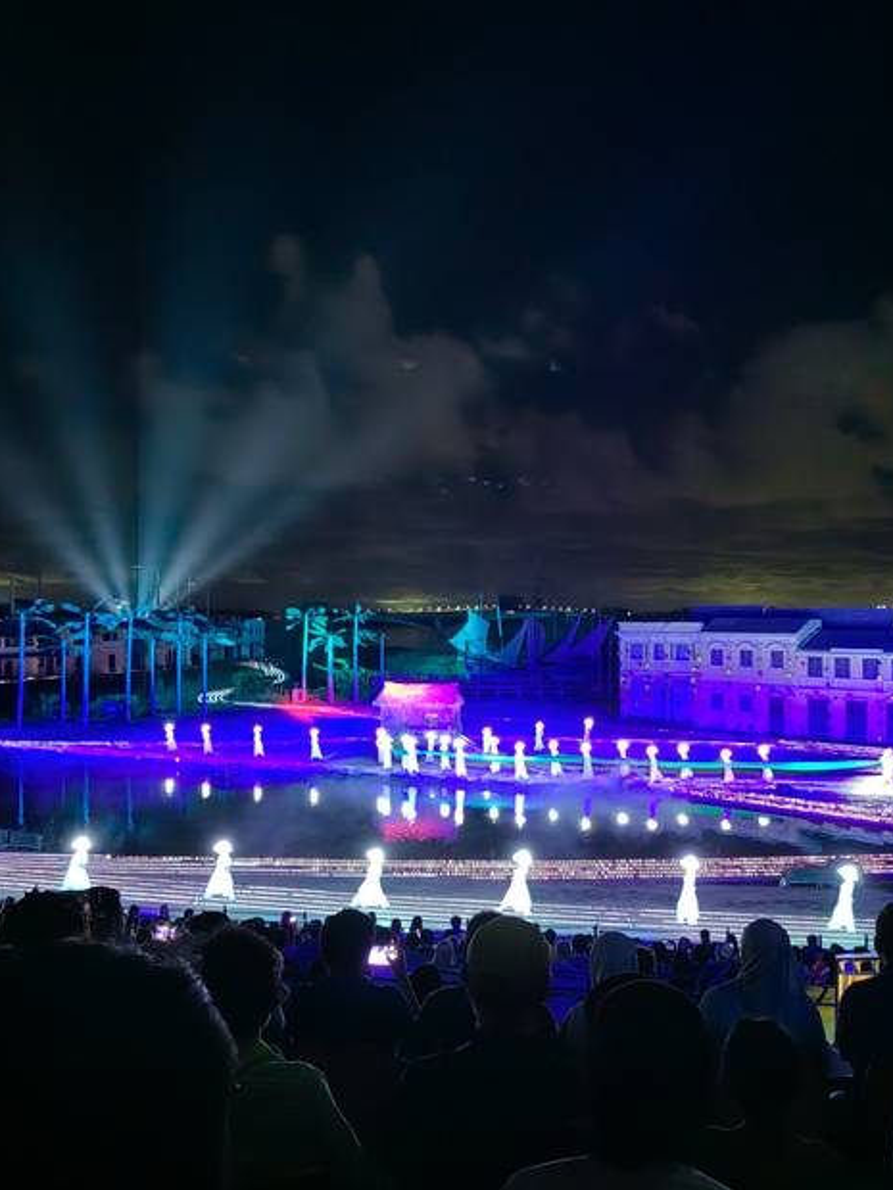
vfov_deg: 56.8
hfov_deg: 44.2
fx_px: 1101
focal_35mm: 32
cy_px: 608
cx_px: 453
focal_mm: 5.52
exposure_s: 1/16.7
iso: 1250
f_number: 1.9
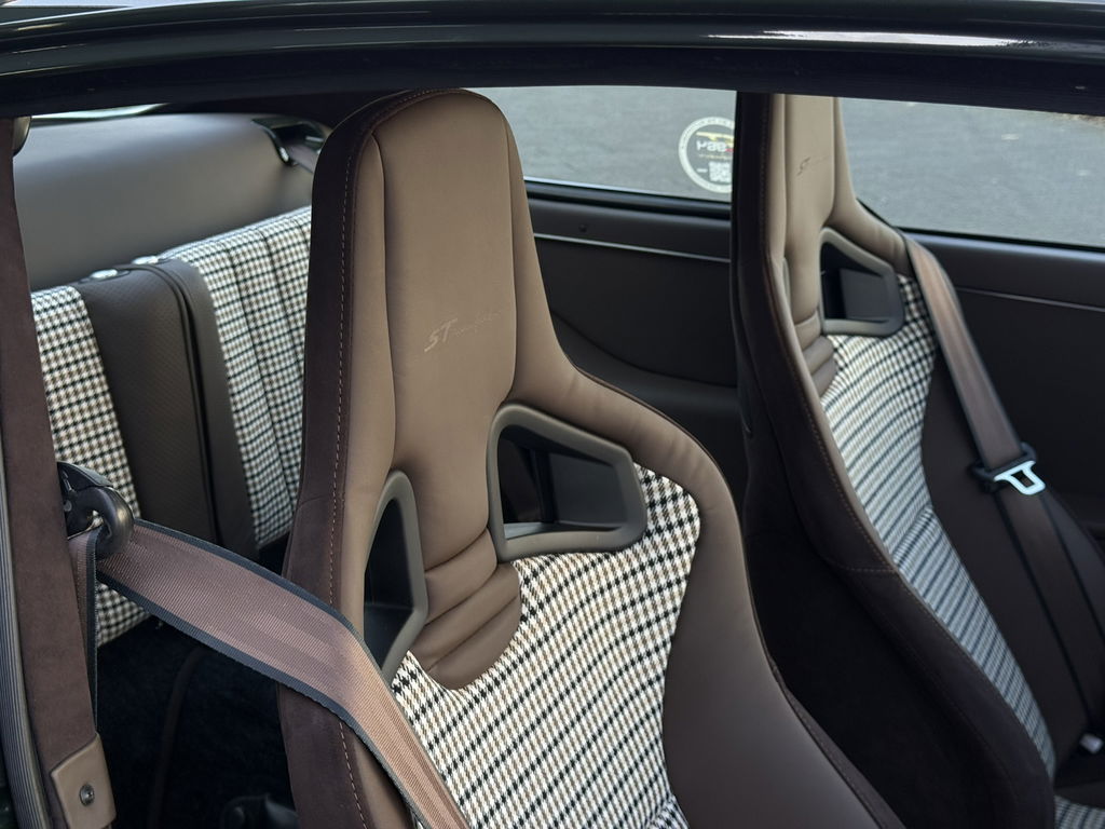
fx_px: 1532
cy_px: 414
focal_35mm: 48
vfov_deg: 30.3
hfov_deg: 39.7
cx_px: 552
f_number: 1.78
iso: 80
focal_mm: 6.76
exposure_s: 1/359
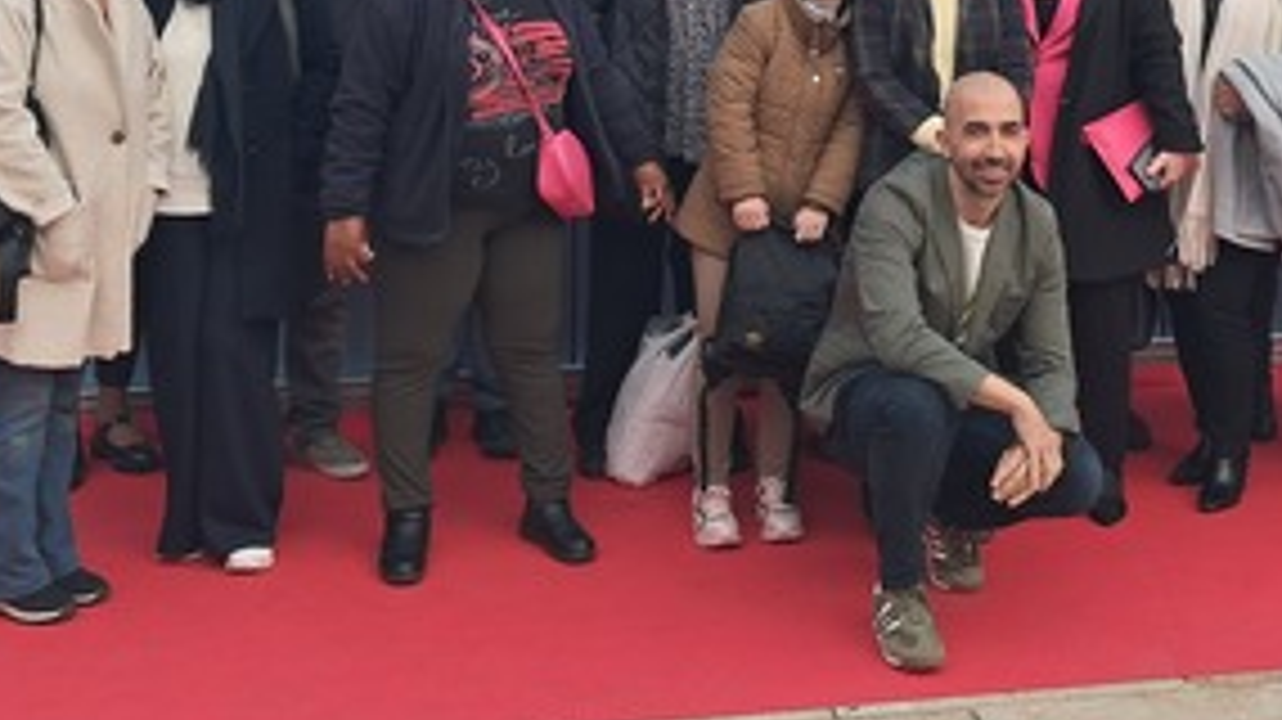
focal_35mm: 62
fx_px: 2107
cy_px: -198
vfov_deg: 18.2
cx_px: 801
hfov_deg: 33.7
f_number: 1.8
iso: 50
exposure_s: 1/50
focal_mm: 4
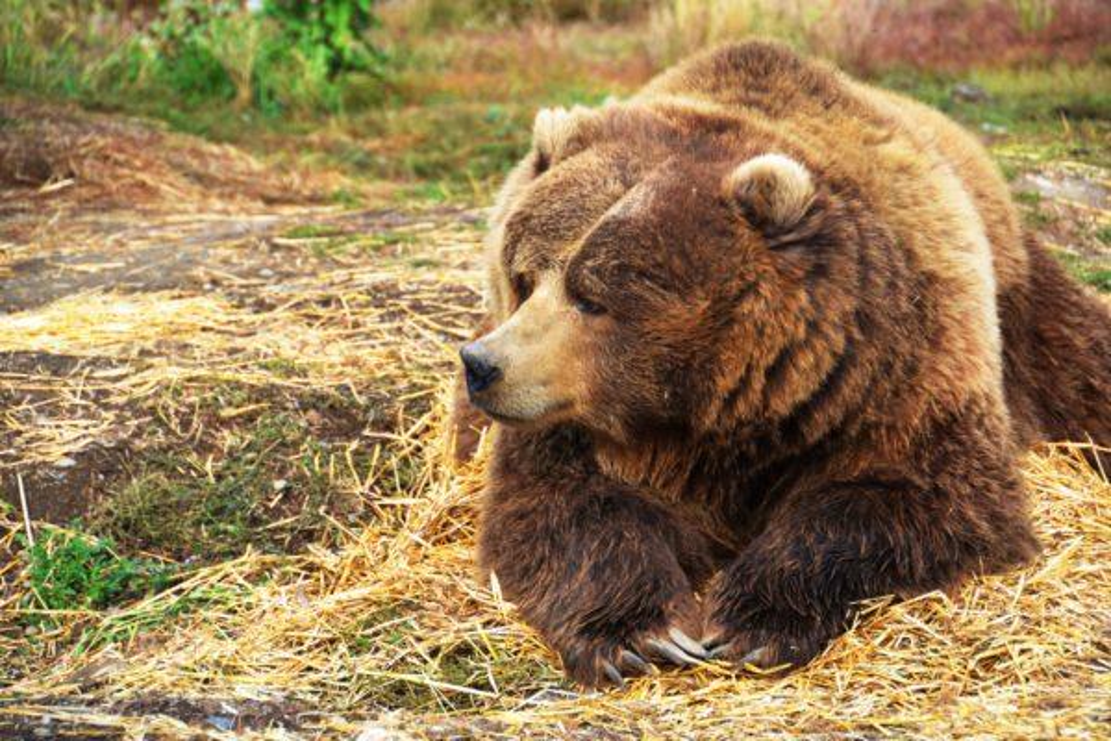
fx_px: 4397
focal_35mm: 142
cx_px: 556
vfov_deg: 9.6
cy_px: 370
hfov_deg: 14.4
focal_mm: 95
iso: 100
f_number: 6.3
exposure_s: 1/160
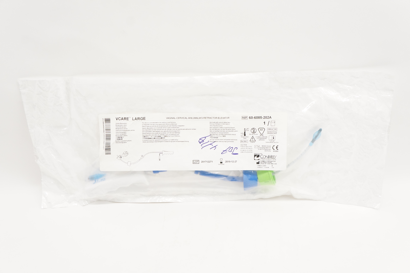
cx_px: 205
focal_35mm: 44
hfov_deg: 45.0
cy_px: 136
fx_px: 495
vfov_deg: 30.8
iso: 1600
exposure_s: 1/200
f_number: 7.1
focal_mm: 29
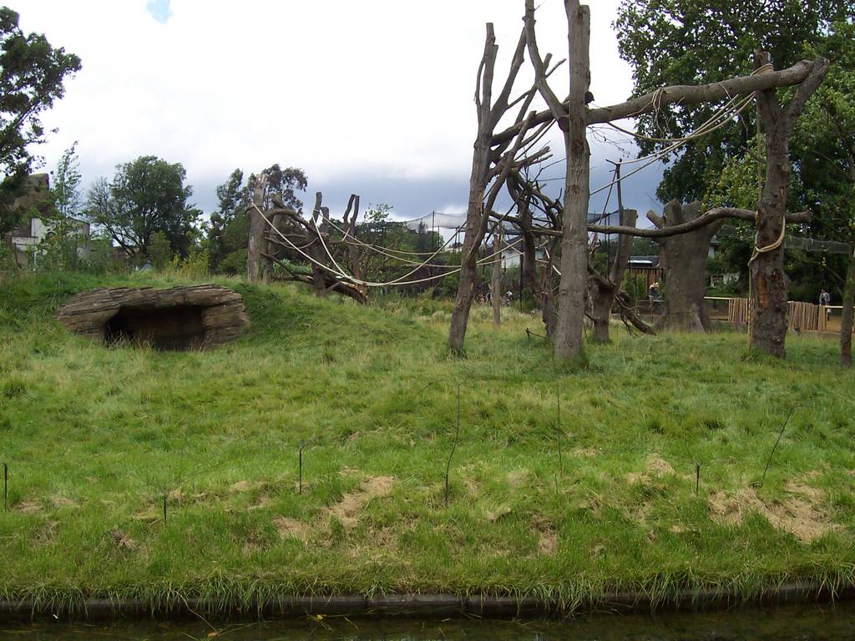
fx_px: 914
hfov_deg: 50.1
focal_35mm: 37
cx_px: 428
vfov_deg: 38.7
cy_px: 320
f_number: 5.6
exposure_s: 1/350
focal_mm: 5.6
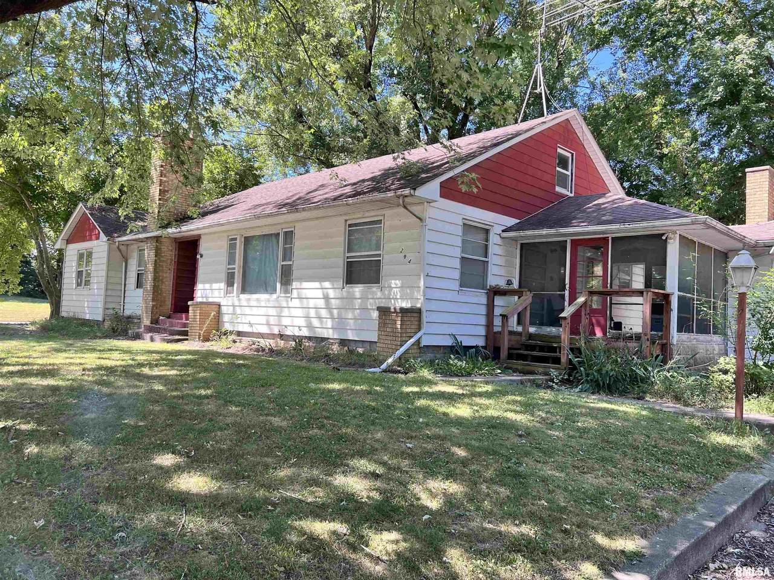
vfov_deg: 53.1
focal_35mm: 26
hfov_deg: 67.3
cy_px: 290
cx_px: 387
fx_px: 581
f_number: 1.5
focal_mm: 5.7
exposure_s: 1/436
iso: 50
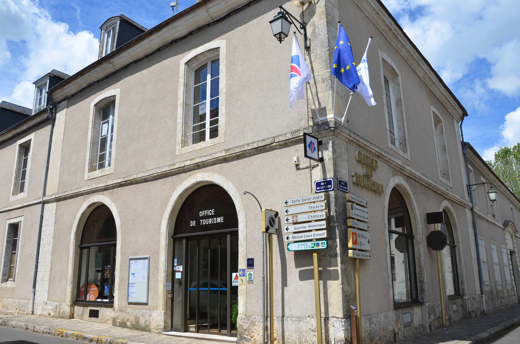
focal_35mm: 32
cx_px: 260
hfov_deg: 59.6
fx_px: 454
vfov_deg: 41.5
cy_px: 172
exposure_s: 1/250
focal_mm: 21
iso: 100
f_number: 8
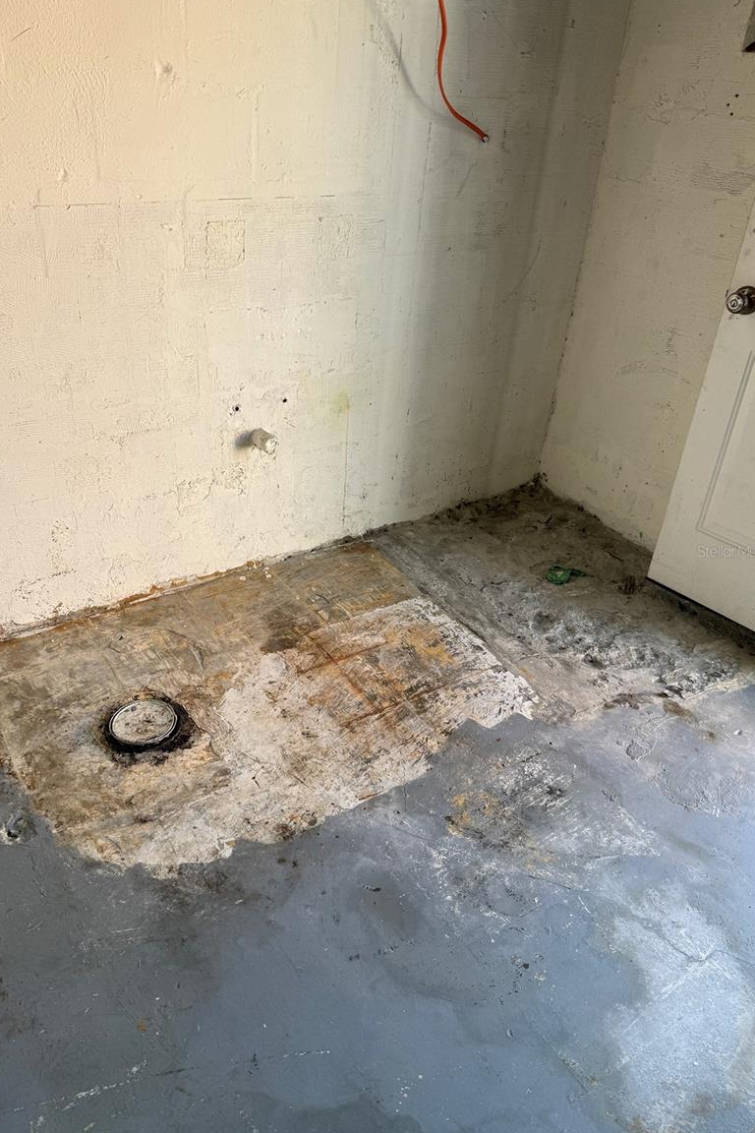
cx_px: 324
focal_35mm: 26
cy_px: 551
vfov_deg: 69.4
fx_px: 818
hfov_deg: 49.4
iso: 80
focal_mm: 6.76
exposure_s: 1/121
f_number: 1.78
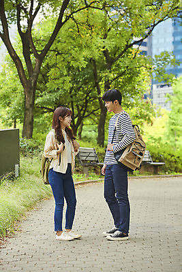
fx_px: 879
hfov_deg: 11.8
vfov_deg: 17.6
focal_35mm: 116
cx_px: 91
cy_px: 136
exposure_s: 1/125
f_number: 4
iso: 800
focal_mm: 116
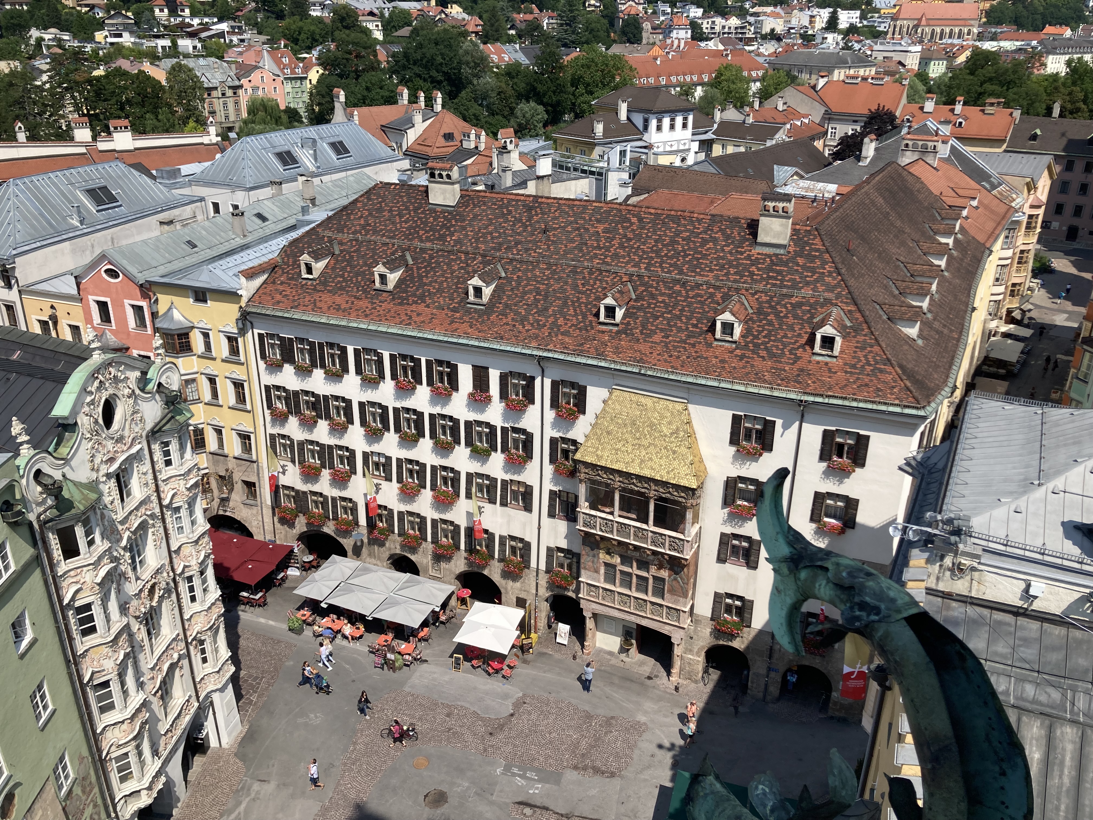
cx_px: 546
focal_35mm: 28
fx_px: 884
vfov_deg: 49.7
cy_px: 410
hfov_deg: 63.4
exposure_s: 1/2288
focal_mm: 3.99
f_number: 1.8
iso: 20
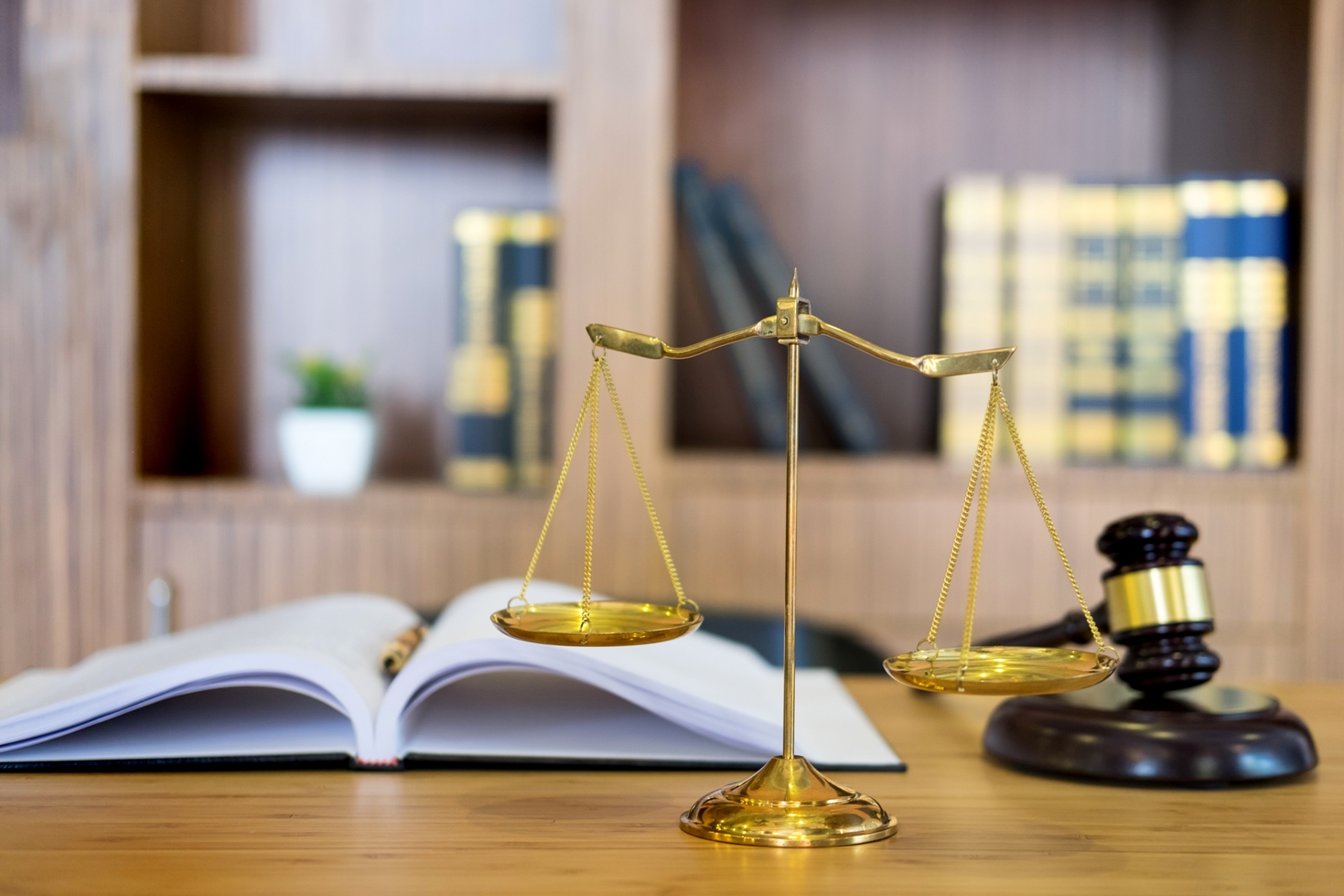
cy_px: 448
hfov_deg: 37.5
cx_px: 672
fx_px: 1978
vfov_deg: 25.5
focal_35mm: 53
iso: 500
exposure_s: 1/60
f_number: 2
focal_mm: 35
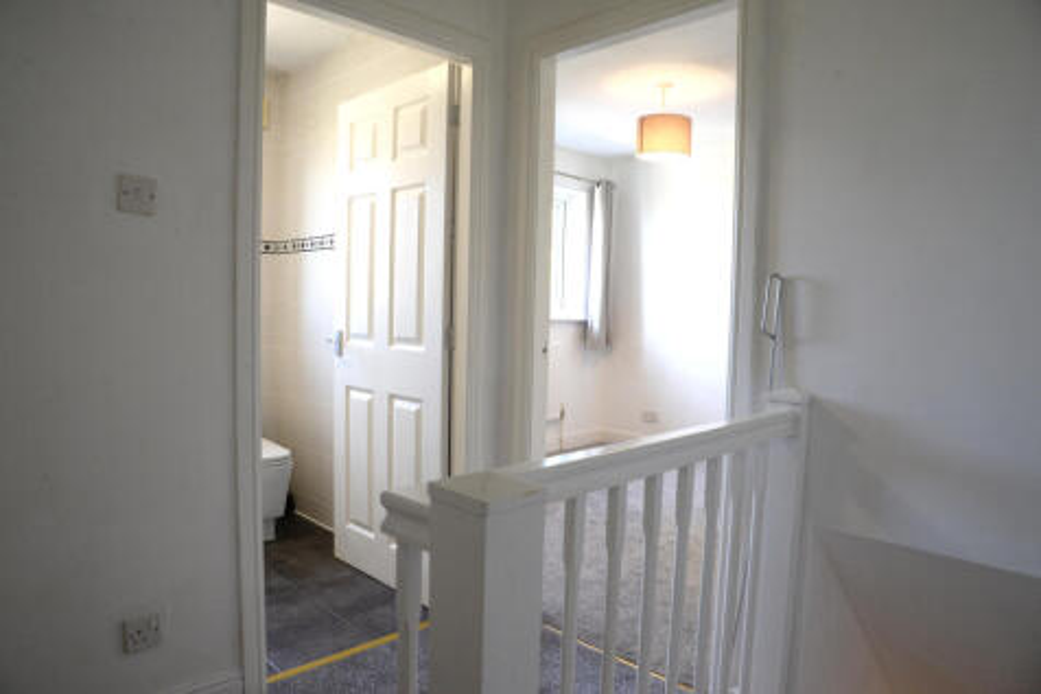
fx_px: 694
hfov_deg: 73.8
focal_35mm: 24
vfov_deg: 53.1
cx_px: 520
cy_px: 347
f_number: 11
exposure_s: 1/15
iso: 800
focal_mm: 24
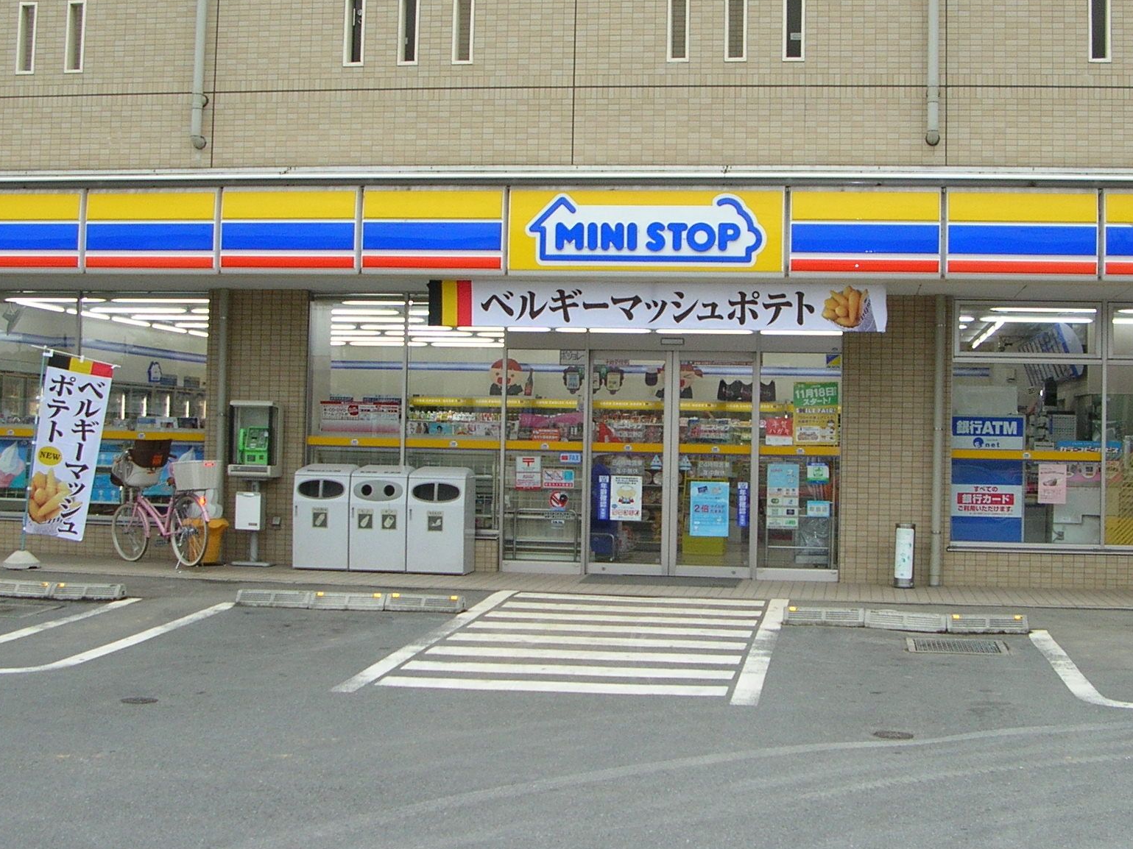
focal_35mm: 52
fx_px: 1702
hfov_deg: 36.8
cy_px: 329
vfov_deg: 27.9
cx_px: 635
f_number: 2.8
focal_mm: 5.8
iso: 71
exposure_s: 1/160
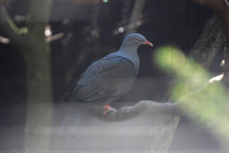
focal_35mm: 360
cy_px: 76
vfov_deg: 3.8
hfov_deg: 5.7
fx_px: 2293
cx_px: 114
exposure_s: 1/400
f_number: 5.3
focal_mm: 240
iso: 1000
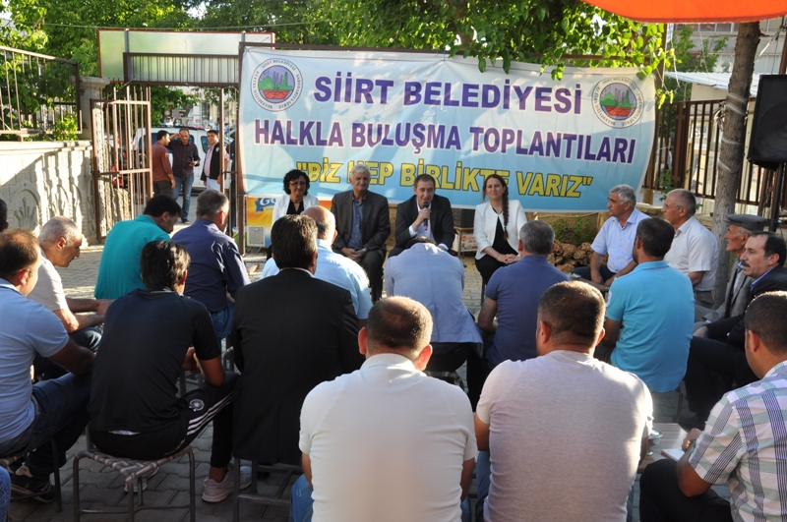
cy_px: 261
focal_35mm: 33
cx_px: 394
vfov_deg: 39.9
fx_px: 720
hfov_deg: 57.3
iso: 200
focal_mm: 22
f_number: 9
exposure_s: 1/80
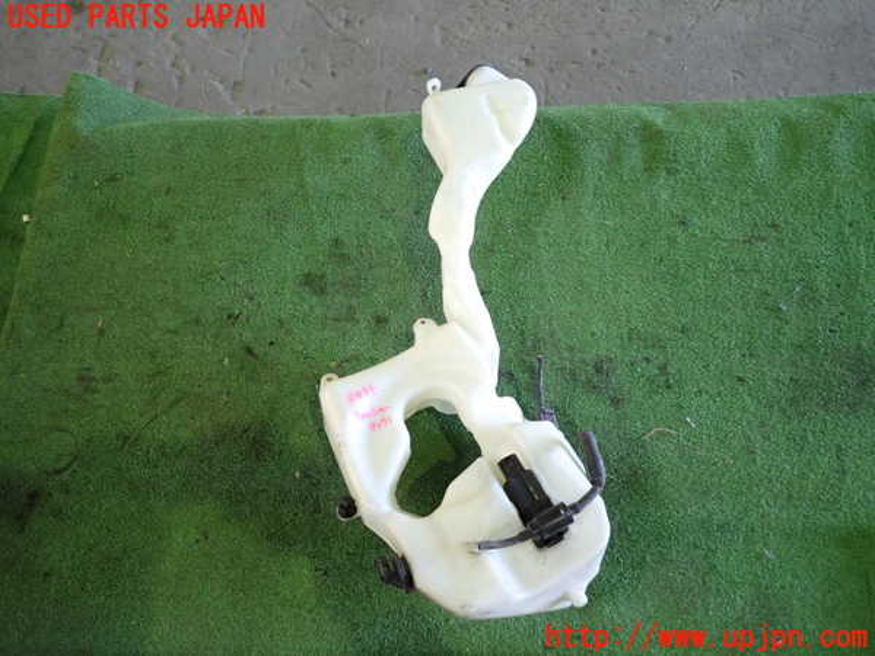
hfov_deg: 69.4
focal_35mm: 25
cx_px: 438
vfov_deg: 54.9
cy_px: 328
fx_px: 632
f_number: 2
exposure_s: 1/30
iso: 320
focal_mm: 4.5
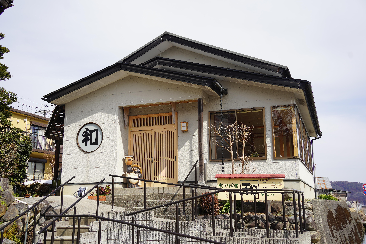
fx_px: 386
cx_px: 183
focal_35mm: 38
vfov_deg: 35.1
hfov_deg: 50.7
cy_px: 122
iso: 100
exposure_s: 1/500
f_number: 5
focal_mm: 38
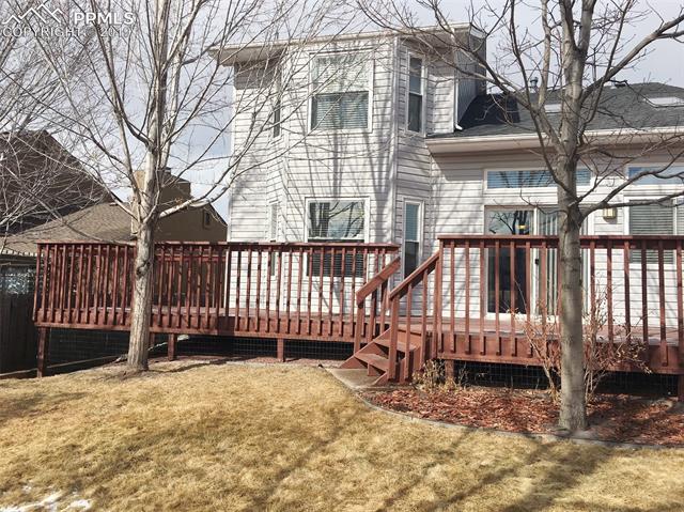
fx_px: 573
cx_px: 342
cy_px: 256
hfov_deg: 61.7
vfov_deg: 48.2
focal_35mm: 29
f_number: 2.2
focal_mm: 4.15
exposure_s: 1/2079
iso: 25
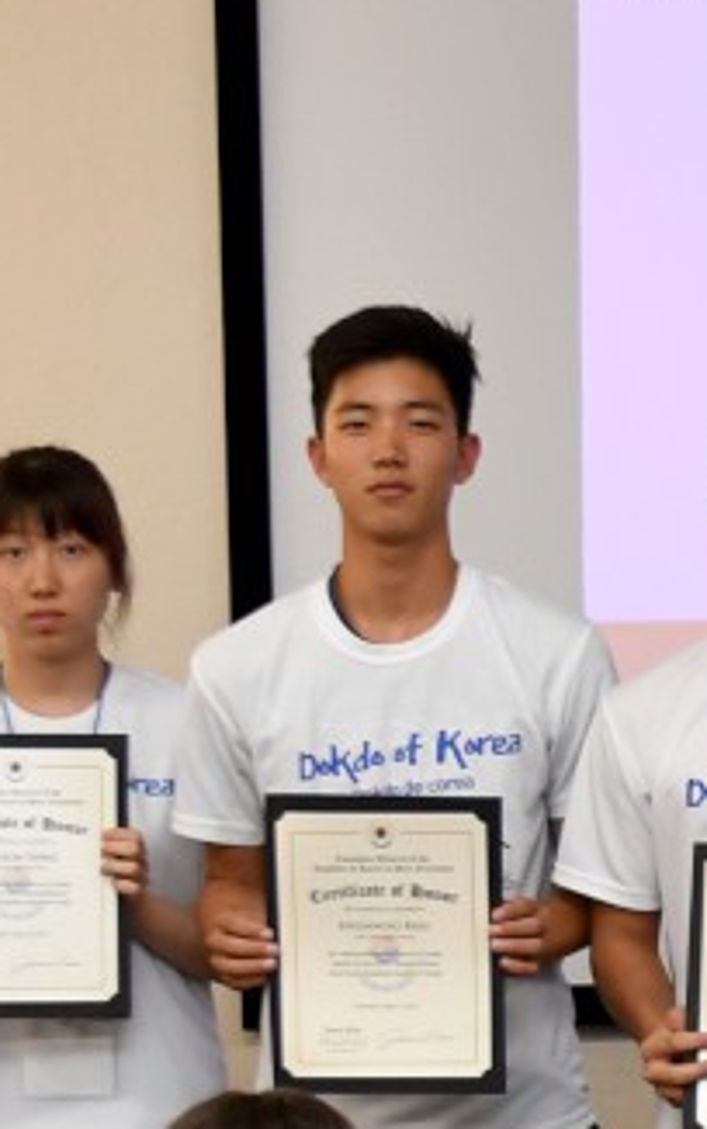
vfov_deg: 17.0
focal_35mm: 120
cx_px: 1313
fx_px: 3696
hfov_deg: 10.2
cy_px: 1129
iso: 800
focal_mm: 16
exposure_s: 1/200
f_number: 3.5
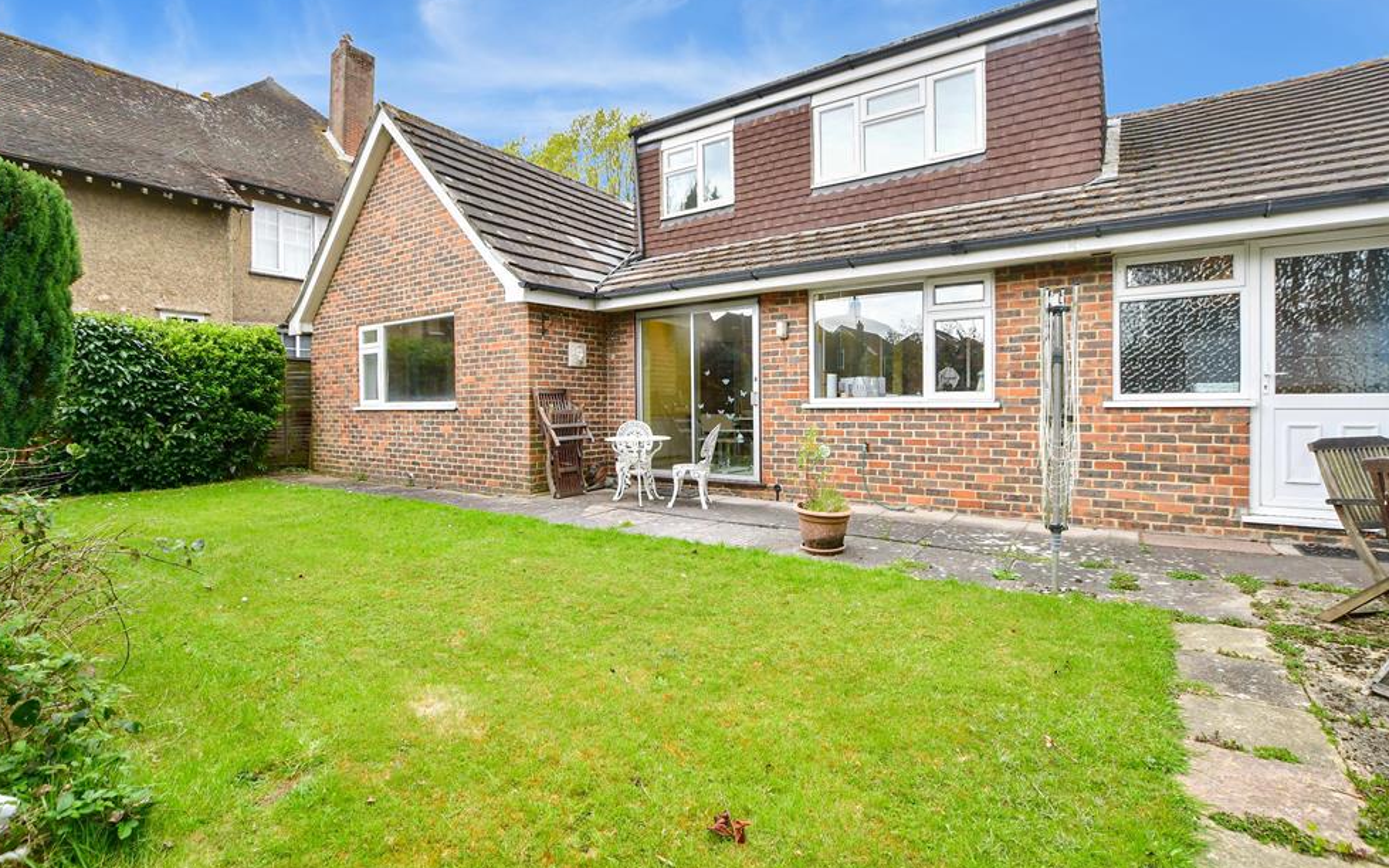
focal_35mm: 16
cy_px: 406
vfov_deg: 71.2
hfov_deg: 97.8
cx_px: 685
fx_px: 606
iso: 160
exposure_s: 1/40
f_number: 8
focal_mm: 10
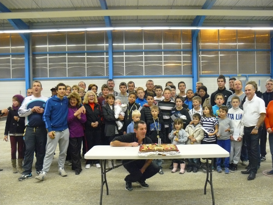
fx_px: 284
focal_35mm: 36
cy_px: 102
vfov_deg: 39.7
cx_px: 136
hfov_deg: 51.4
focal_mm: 6
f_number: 2.8
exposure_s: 1/20
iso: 400
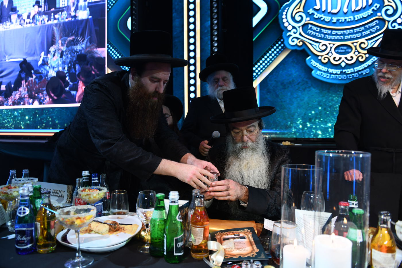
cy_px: 134
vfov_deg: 53.1
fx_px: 268
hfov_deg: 73.8
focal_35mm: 24
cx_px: 201
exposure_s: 1/100
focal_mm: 24
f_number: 3.5
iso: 640
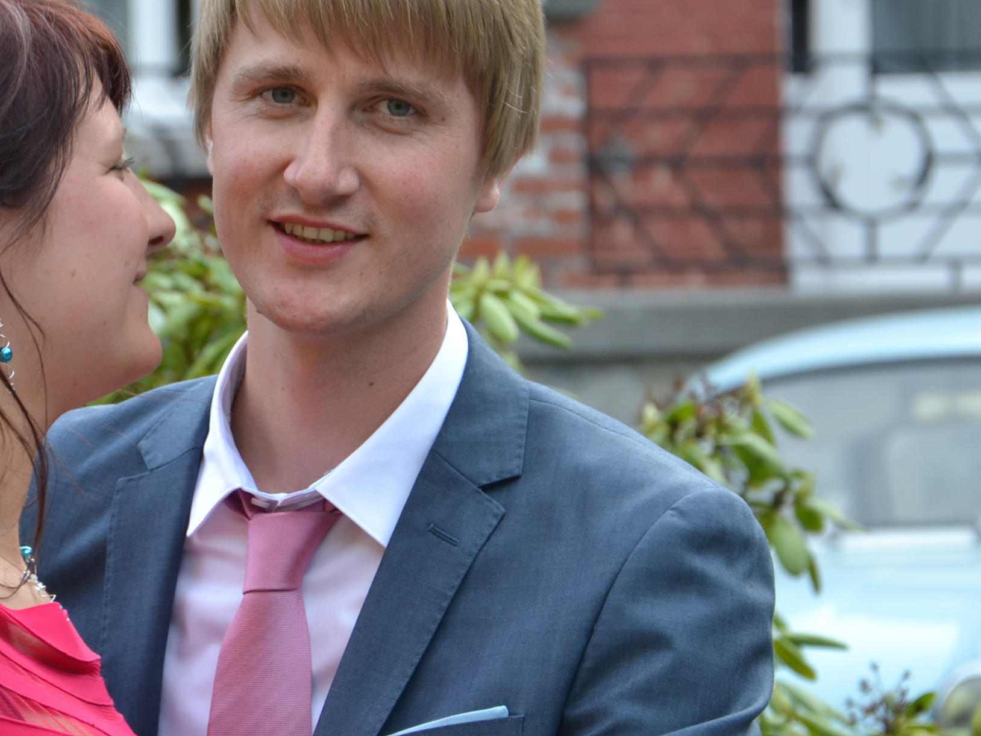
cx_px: 275
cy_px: 388
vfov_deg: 6.1
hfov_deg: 8.1
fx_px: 6943
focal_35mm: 245
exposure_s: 1/125
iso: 200
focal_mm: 80
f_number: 5.6
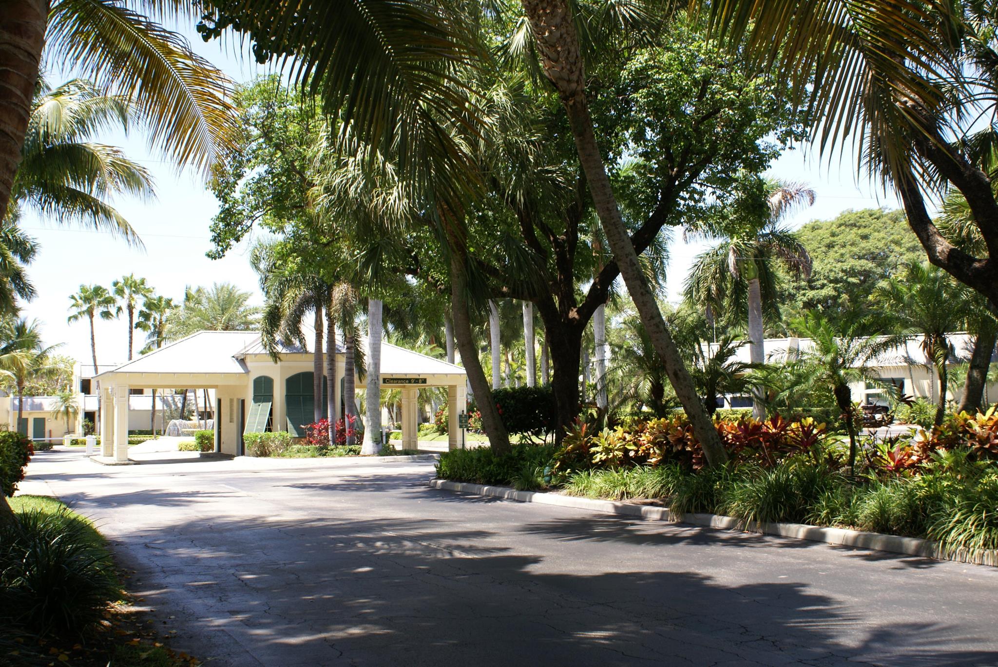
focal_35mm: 39
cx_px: 499
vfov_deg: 34.3
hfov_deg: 49.5
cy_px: 334
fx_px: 1082
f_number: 8
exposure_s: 1/100
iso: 100
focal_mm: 26
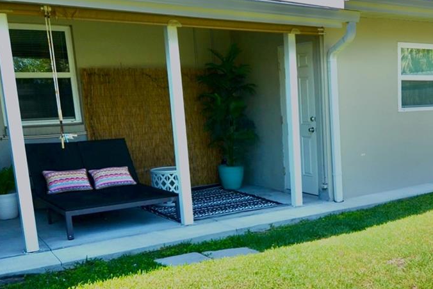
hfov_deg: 23.5
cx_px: 357
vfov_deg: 16.0
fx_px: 1023
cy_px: 198
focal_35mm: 85
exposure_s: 1/250
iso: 140
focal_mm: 24
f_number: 8
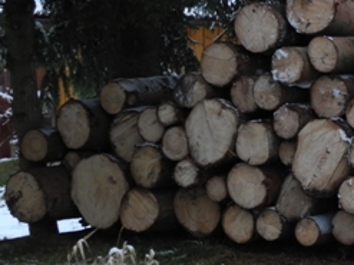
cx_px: 414
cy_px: 165
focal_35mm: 133
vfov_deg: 11.1
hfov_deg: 14.4
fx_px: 1359
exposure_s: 1/30
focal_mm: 8.8
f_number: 3.2
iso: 190
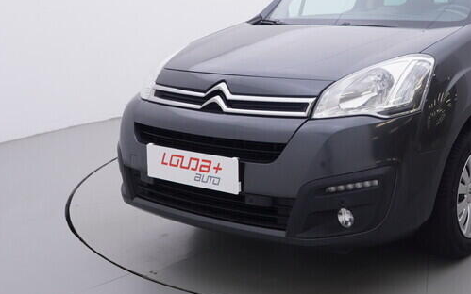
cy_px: 79
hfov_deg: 39.4
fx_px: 604
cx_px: 429
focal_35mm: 47
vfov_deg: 27.1
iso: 200
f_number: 5
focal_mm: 15
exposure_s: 1/80
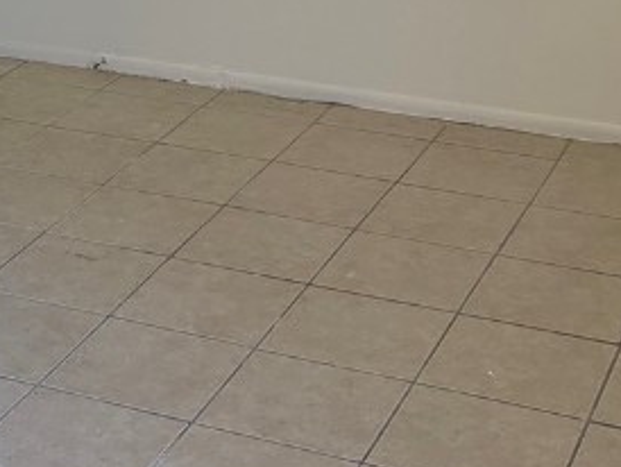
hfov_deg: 19.7
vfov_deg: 14.3
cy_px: -231
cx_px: 11
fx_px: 1742
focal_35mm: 97
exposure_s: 1/178
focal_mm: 5.96
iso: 125
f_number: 1.6
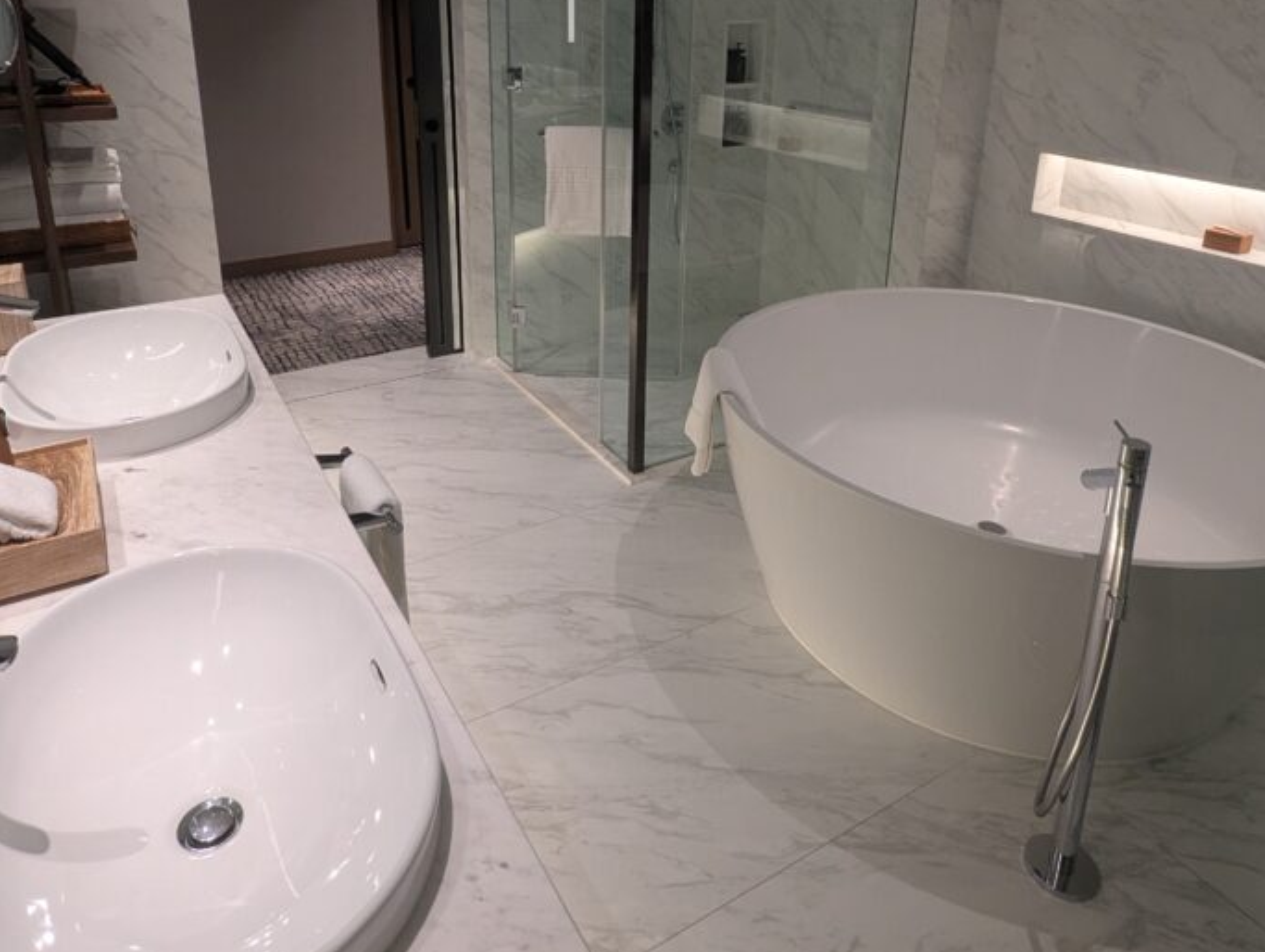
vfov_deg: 54.7
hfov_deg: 71.4
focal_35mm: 24
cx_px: 589
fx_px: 878
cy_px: 257
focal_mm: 2.35
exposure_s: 1/66.5
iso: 203
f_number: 2.2
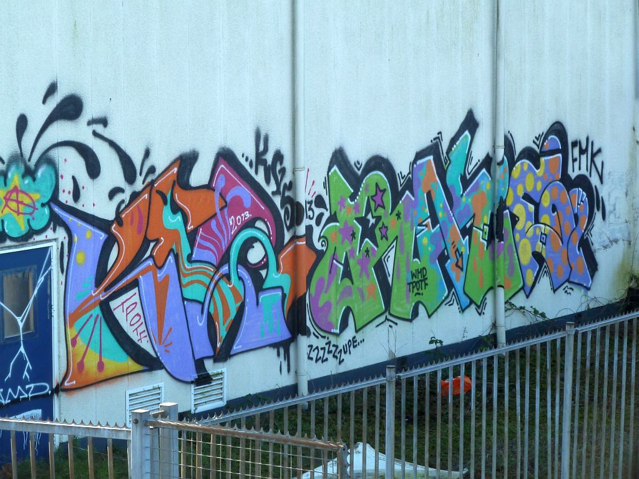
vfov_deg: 10.8
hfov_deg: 14.4
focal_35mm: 137
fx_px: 2528
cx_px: 320
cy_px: 240
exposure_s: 1/80
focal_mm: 22.5
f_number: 4.5
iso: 80
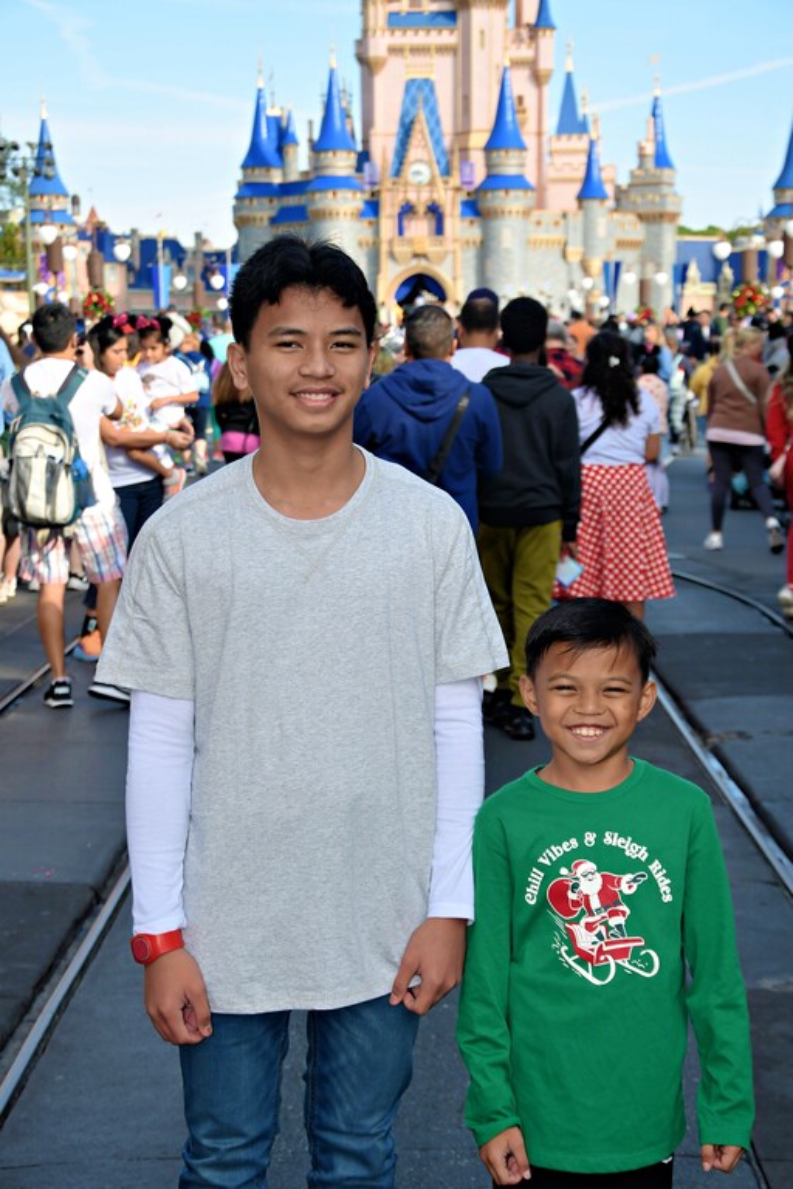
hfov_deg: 18.2
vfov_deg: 27.0
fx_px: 2478
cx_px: 396
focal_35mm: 75
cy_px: 594
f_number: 7.1
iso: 100
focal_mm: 50
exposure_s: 1/200
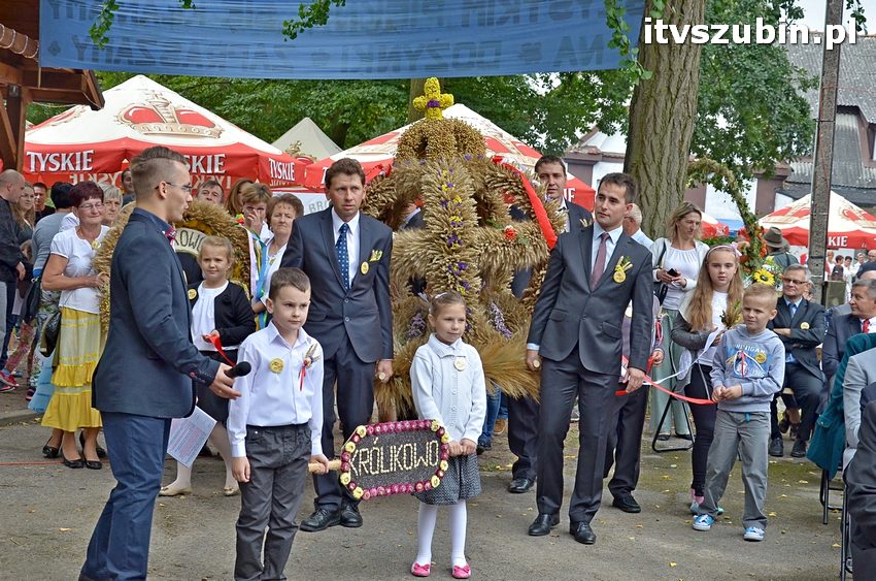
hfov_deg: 33.5
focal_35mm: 60
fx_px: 1457
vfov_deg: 22.5
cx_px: 438
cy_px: 290
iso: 500
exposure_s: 1/200
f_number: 7.1
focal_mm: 40
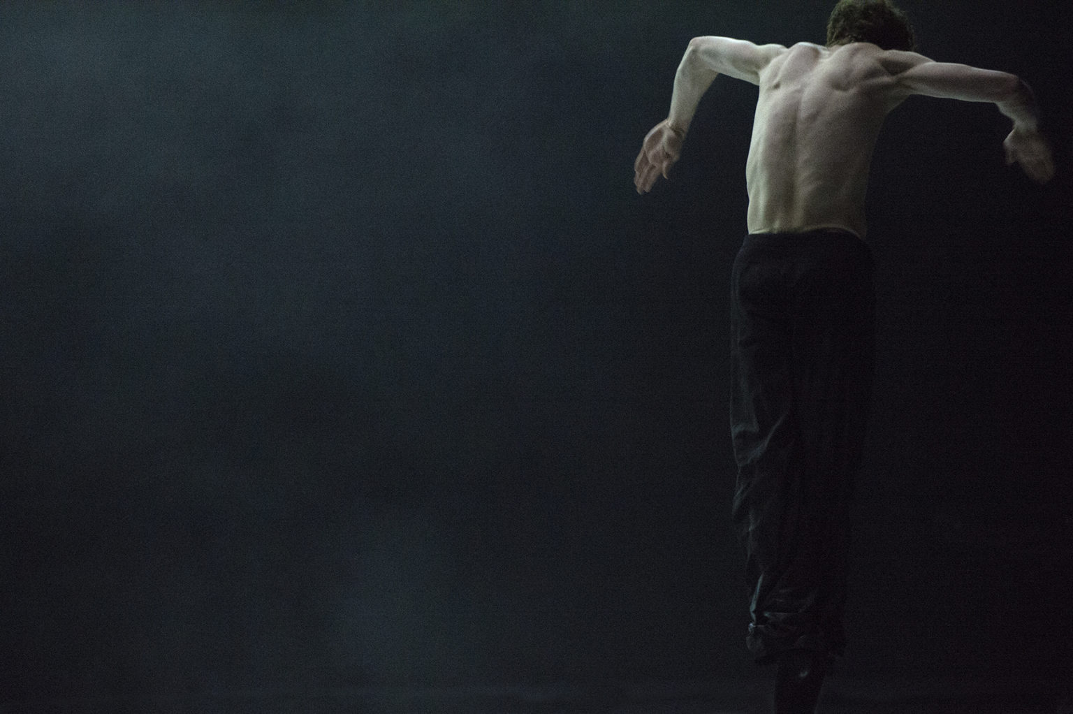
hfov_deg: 10.3
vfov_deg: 6.9
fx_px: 5957
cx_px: 536
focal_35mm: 200
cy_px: 357
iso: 12800
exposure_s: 1/250
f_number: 2.8
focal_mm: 200
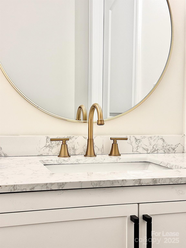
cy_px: 124
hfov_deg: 30.3
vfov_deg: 39.7
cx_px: 93
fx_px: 344
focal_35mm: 48
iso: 50
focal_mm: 6.76
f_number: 1.78
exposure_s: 1/158
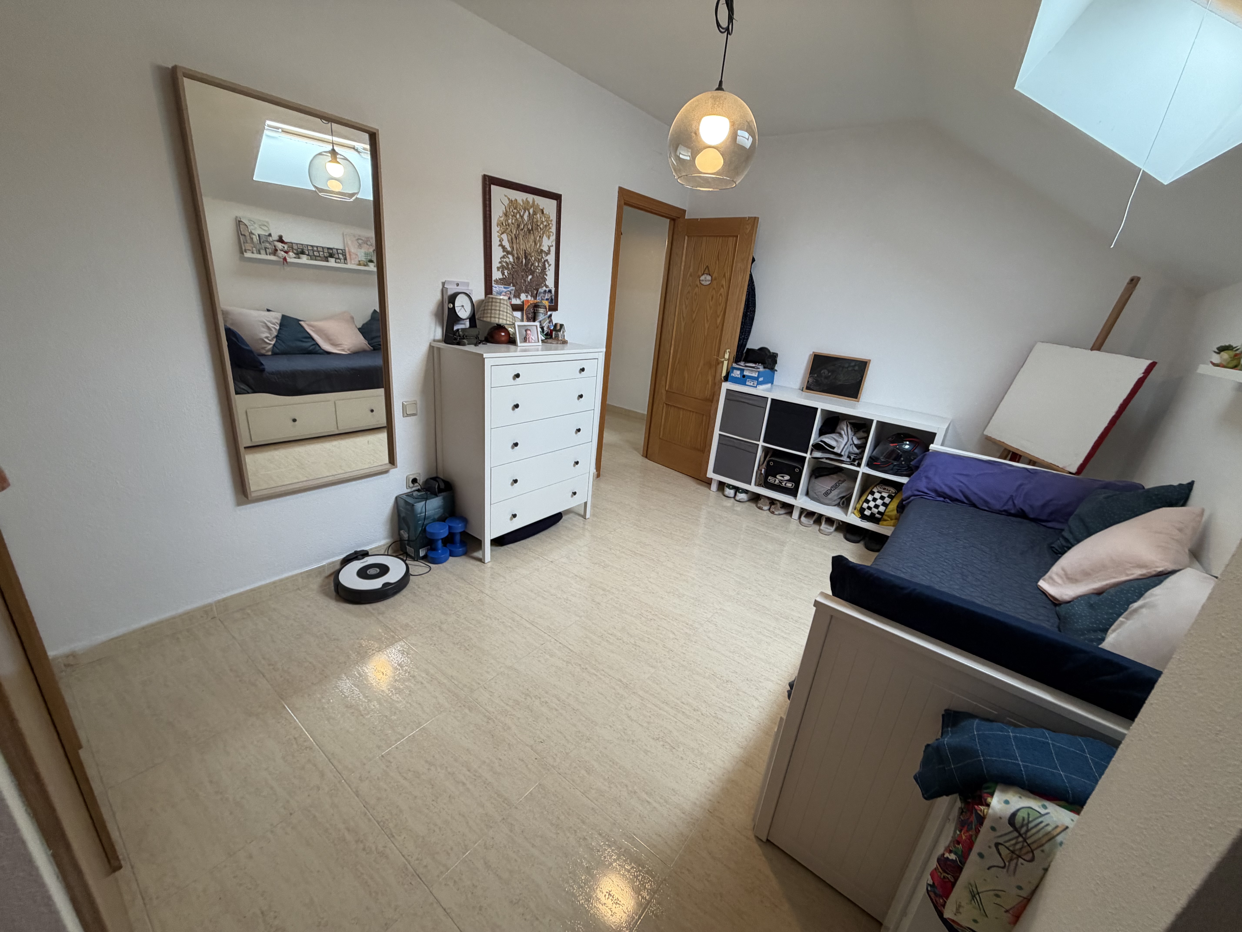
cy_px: 466
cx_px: 621
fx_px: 502
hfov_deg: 102.1
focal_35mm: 14
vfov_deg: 85.7
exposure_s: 1/100
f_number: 2.2
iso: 250
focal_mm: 2.22
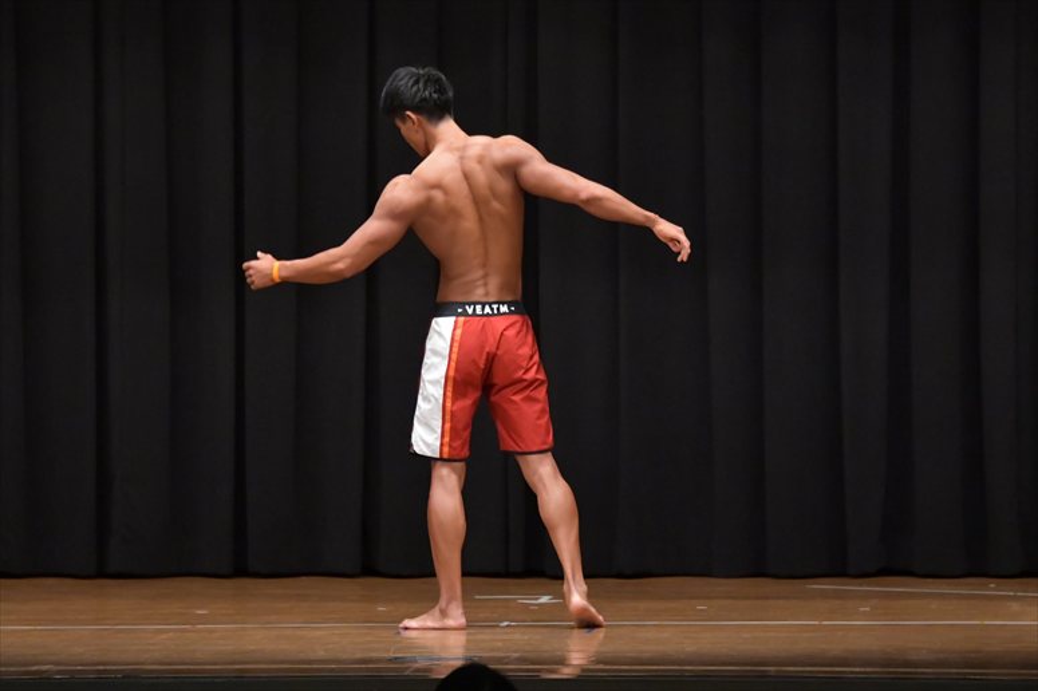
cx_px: 519
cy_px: 346
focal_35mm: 217
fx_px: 6254
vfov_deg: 6.3
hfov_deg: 9.5
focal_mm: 145
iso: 6400
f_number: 5.6
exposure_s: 1/400
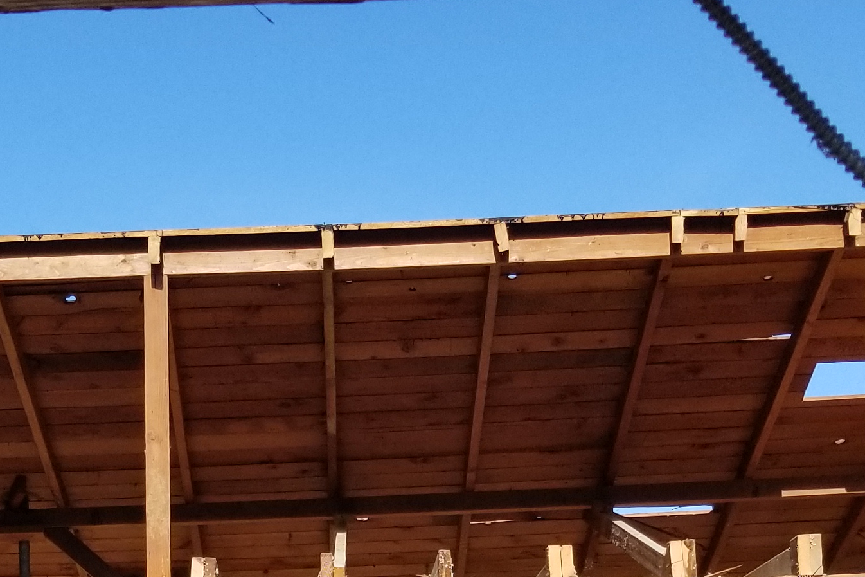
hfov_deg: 25.0
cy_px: 836
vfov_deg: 15.7
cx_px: 323
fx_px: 1946
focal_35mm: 81
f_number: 1.7
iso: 50
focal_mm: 4.25
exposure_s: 1/1612
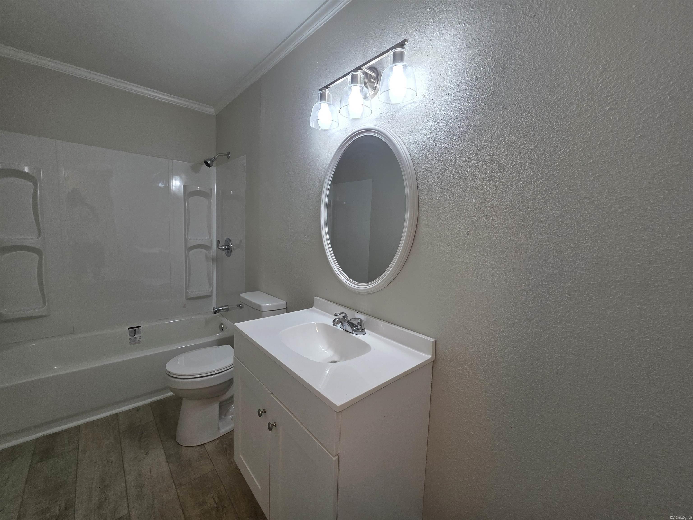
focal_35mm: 13
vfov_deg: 89.9
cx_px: 346
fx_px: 260
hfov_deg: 106.2
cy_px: 260
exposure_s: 1/120
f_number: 1.9
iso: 80
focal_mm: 2.2
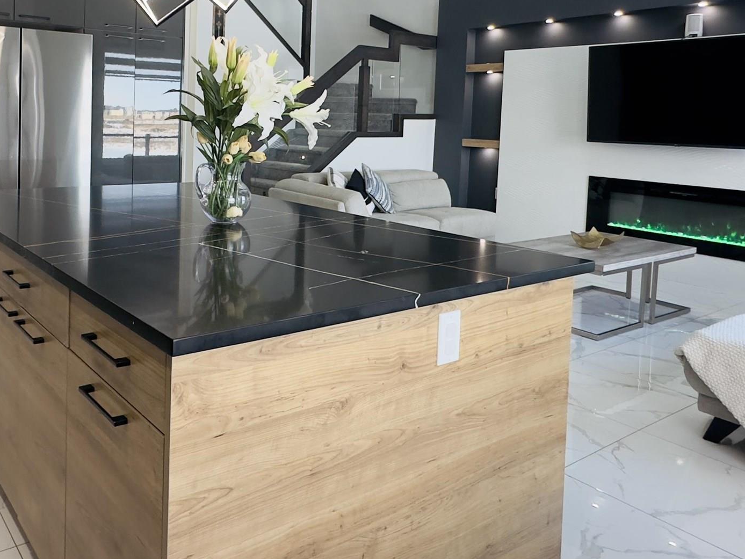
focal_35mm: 31
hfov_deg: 56.9
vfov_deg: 44.1
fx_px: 667
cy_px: 143
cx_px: 238
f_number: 2.2
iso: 200
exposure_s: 1/120
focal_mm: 2.22
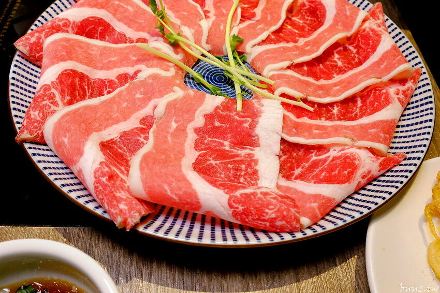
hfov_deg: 67.4
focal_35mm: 27
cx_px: 220
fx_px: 330
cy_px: 146
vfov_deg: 47.9
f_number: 9
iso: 3200
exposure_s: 1/160
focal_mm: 18
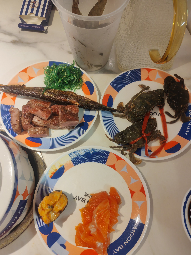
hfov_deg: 51.4
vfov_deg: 65.3
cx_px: 96
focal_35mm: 27
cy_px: 128
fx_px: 199
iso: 800
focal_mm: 6.12
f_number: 1.9
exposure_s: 1/50
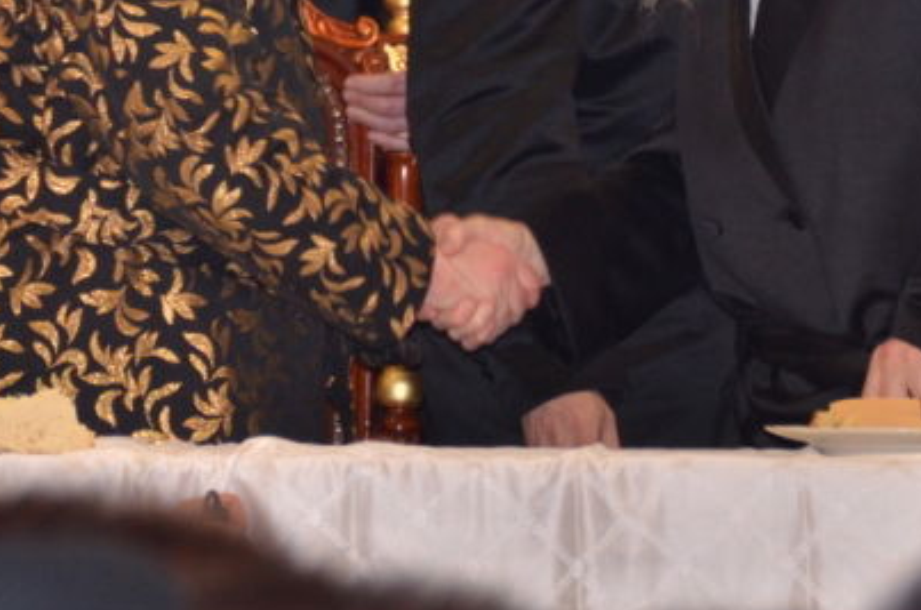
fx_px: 19456
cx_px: 459
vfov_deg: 1.8
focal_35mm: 762
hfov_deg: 2.7
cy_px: -105
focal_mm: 200
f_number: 5.6
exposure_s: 1/125
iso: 800
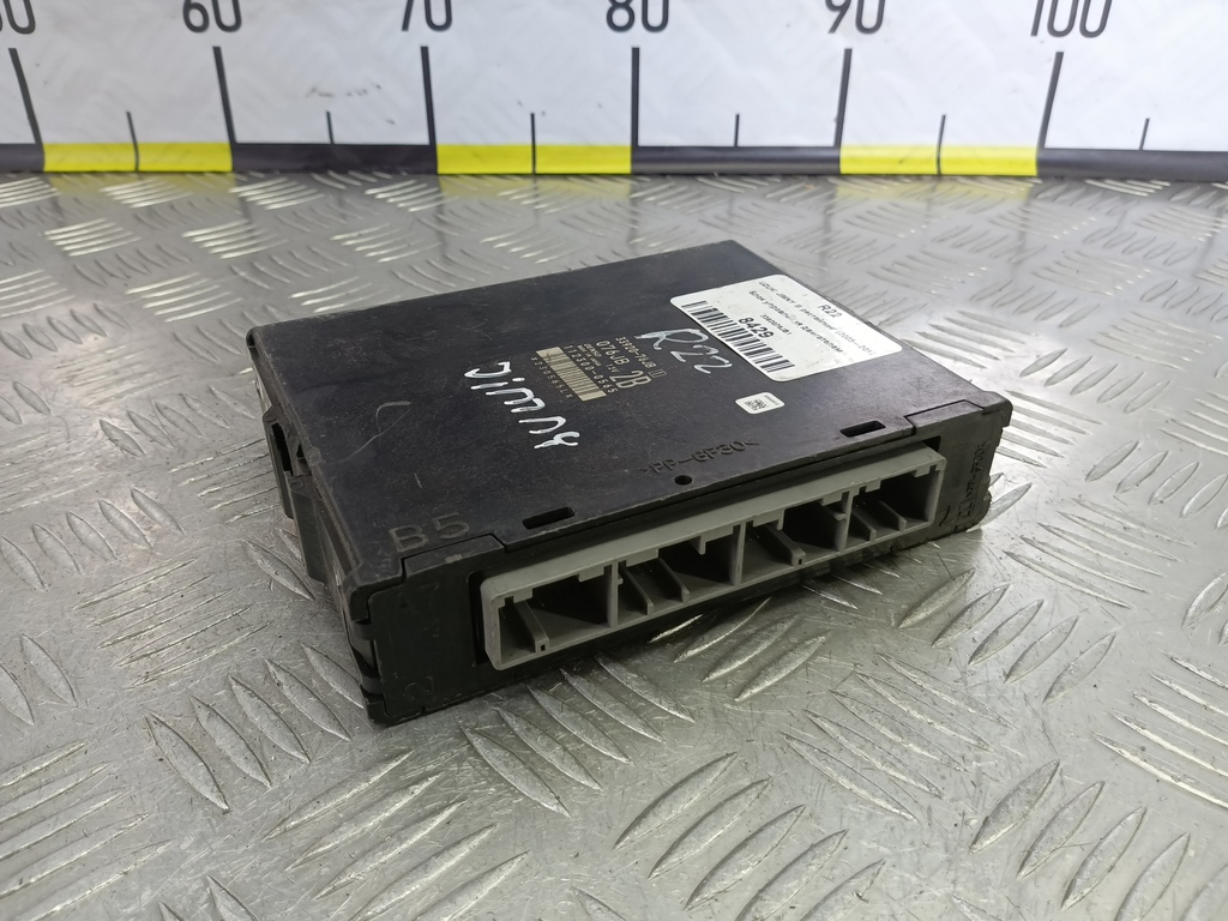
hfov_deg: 65.3
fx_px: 958
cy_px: 460
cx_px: 614
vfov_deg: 51.4
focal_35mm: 27
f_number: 1.6
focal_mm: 4.11
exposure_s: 1/50
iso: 104
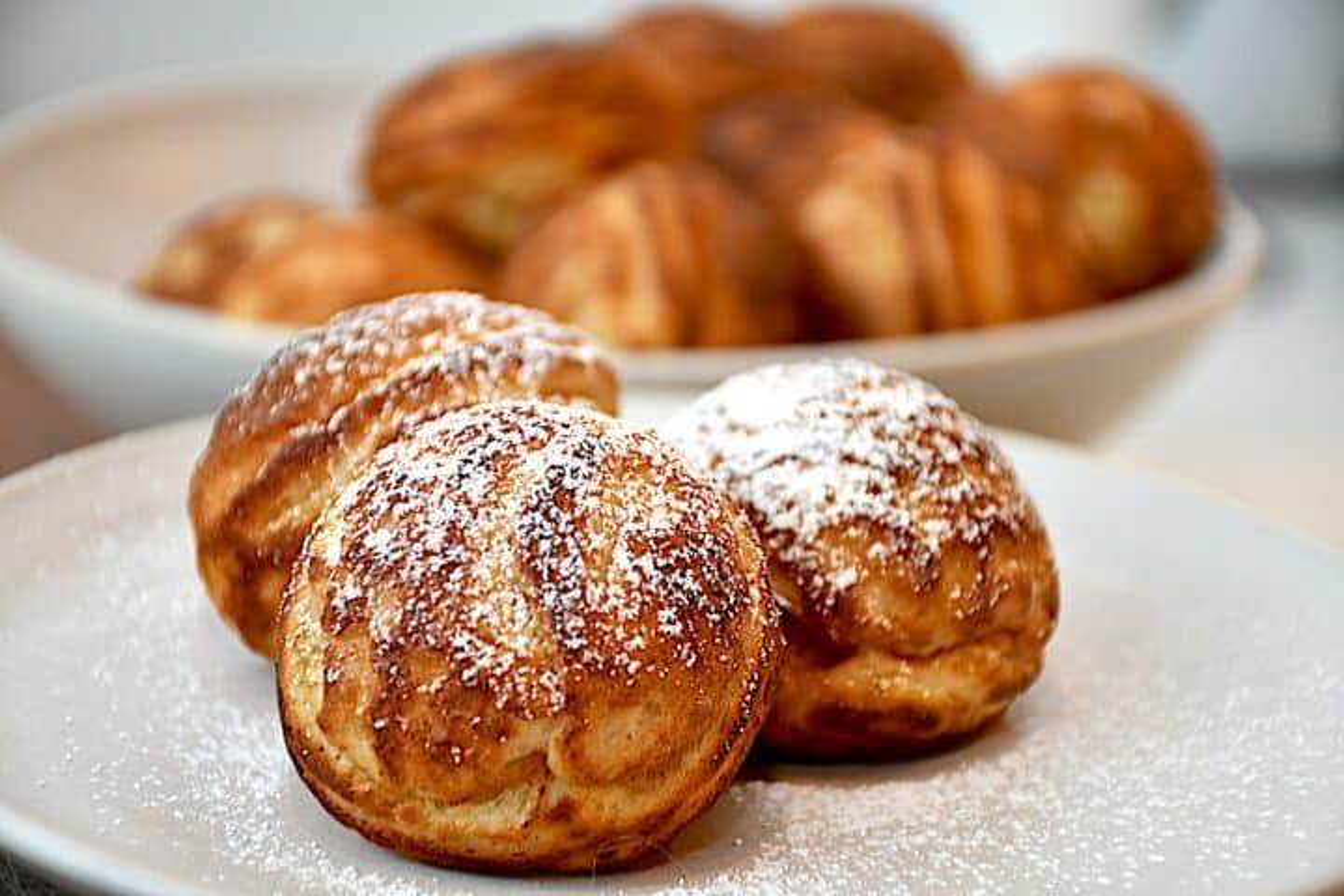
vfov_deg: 12.2
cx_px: 672
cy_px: 448
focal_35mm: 112
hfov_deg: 18.3
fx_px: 4181
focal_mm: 75
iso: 560
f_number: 5
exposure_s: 1/60
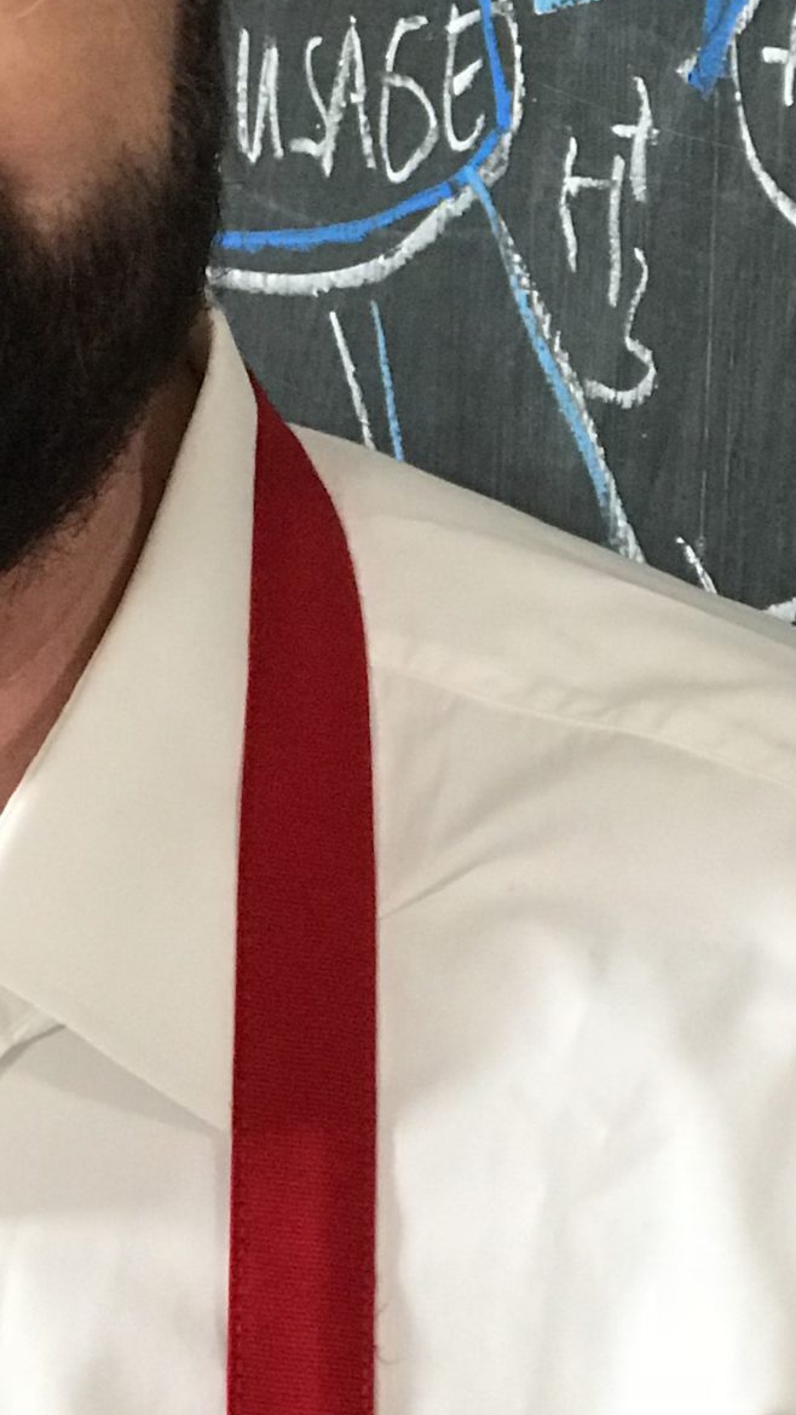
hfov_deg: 8.3
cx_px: 126
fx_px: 5442
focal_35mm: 145
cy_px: 90
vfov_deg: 14.6
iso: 200
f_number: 2.8
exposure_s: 1/52
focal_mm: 6.6
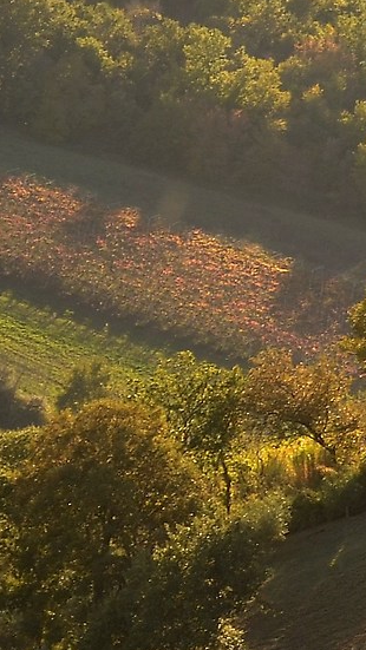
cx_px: 527
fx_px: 8837
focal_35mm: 512
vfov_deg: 4.2
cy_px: 461
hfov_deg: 2.4
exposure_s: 1/100
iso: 100
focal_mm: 75
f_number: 9
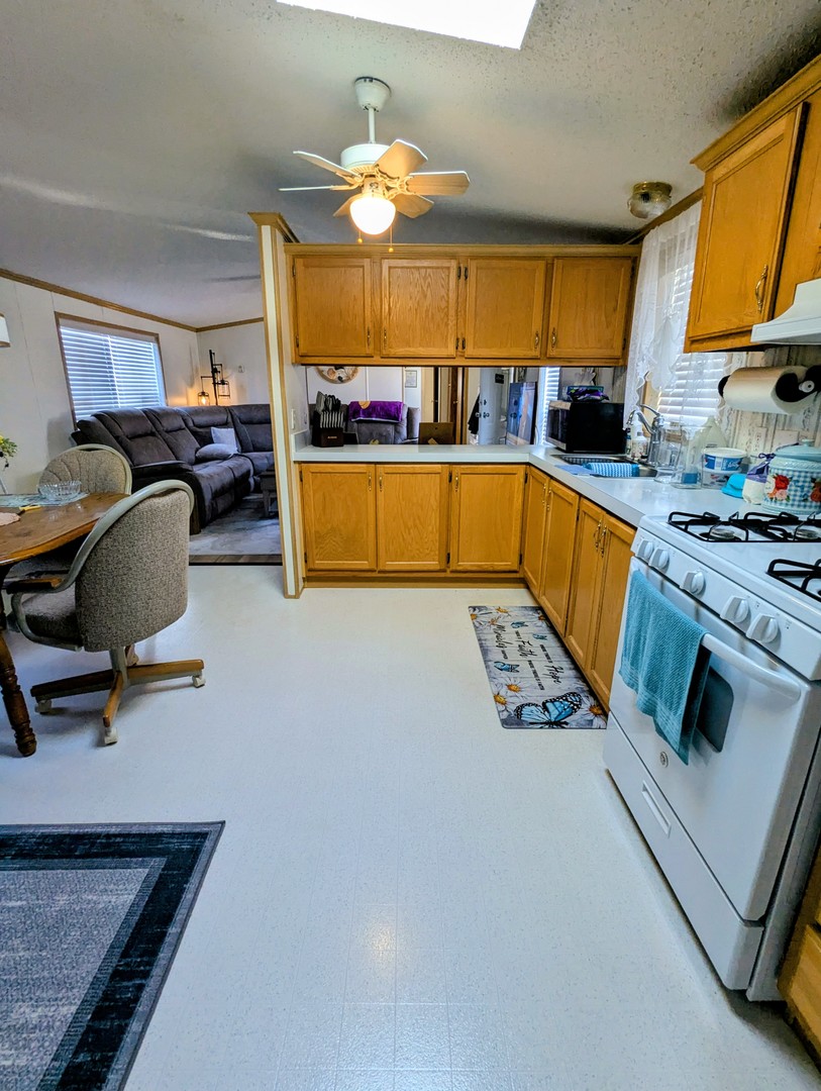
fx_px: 505
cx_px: 410
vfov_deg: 94.4
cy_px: 546
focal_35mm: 16
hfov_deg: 78.2
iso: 176
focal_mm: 2.35
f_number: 2.2
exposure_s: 1/118
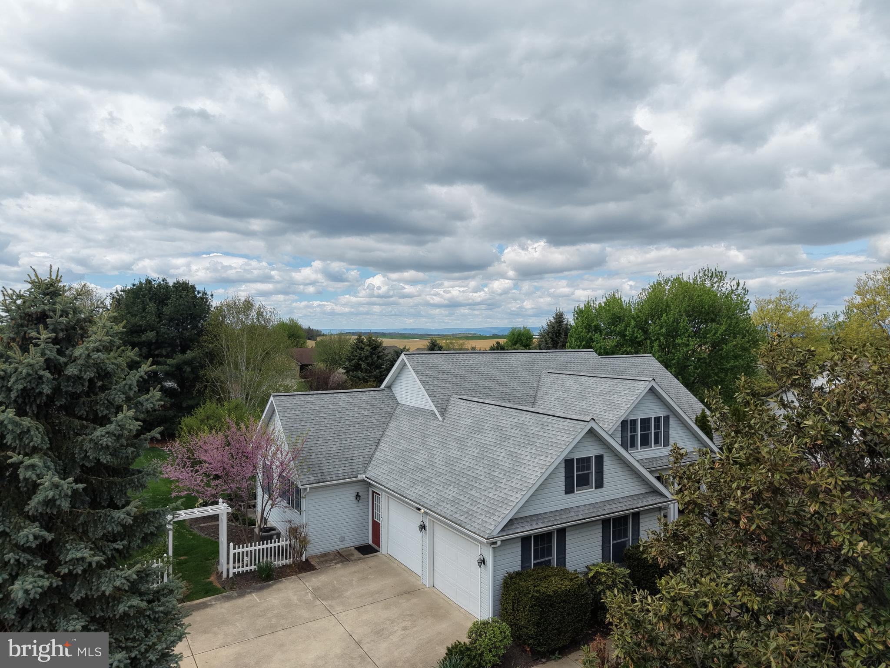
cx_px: 445
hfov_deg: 71.6
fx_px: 617
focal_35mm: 24
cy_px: 334
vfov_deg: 56.8
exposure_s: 1/6400
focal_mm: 8.67
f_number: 1.8
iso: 350
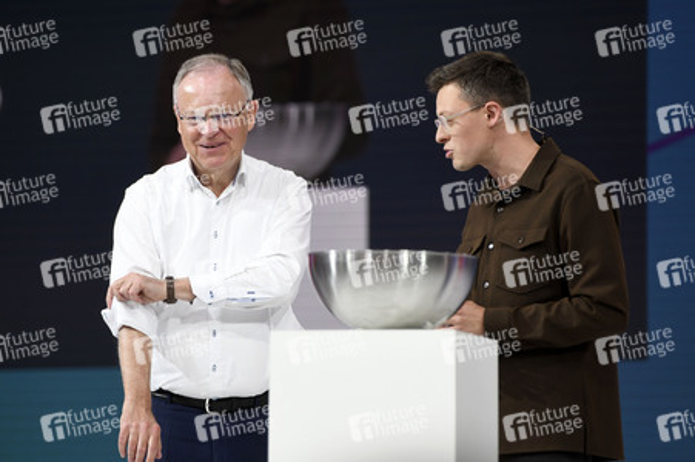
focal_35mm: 200
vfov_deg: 6.9
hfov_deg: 10.3
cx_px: 348
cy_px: 231
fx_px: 3858
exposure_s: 1/640
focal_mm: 200
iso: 1000
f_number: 4
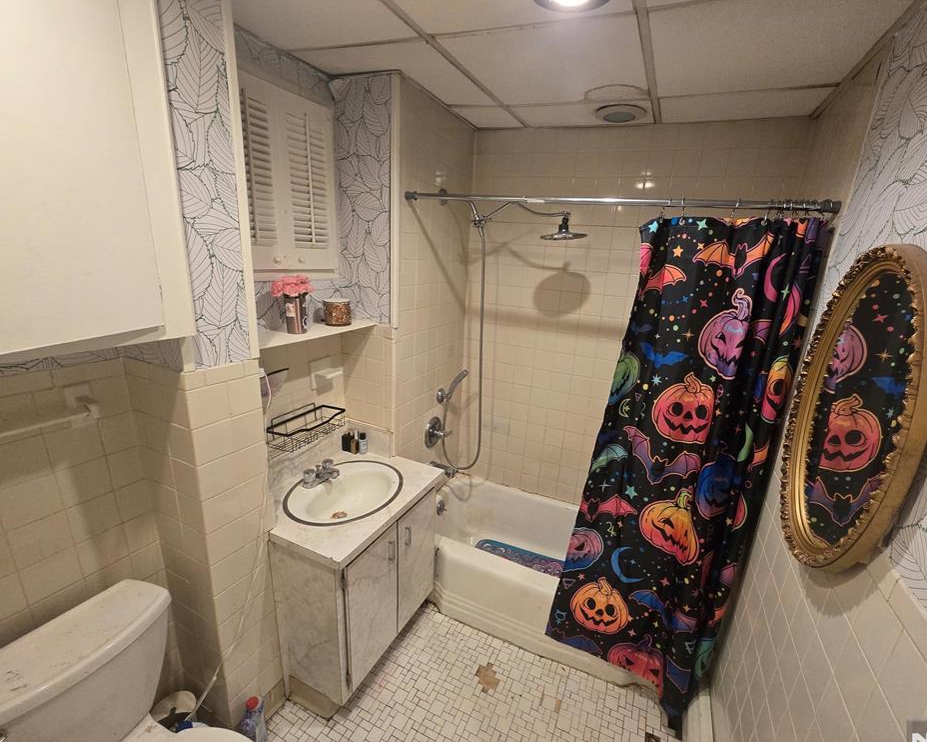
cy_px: 380
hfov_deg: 100.5
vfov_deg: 87.9
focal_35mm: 14
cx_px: 496
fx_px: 384
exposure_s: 1/60
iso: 640
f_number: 2.2
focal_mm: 2.2
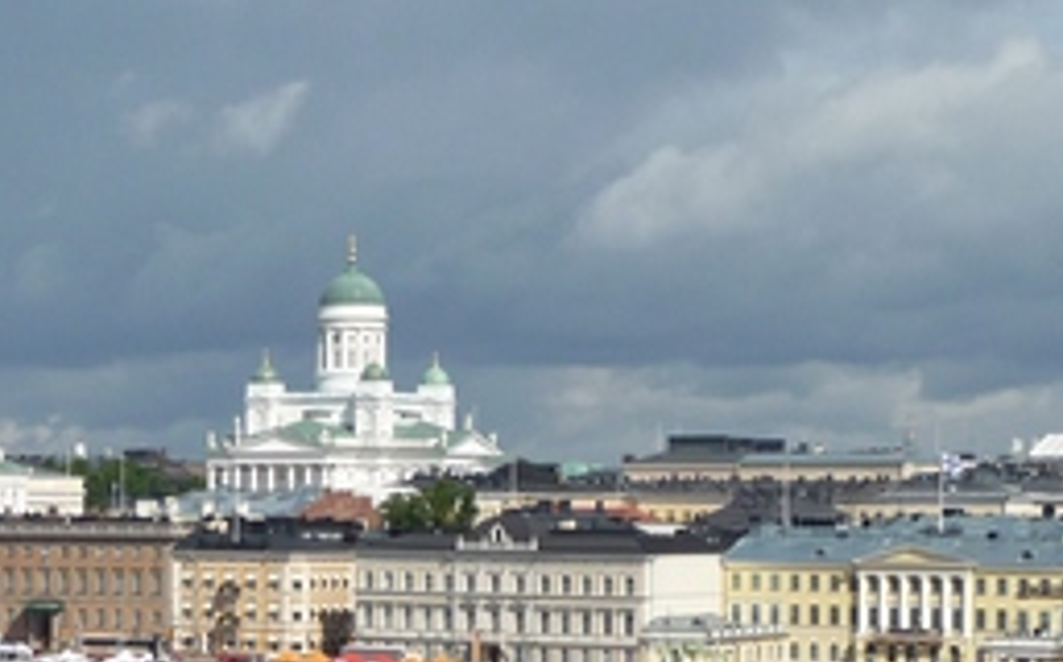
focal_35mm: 119
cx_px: -41
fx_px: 3444
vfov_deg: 10.9
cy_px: 546
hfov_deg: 17.1
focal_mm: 7.6
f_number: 10
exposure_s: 1/250
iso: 100
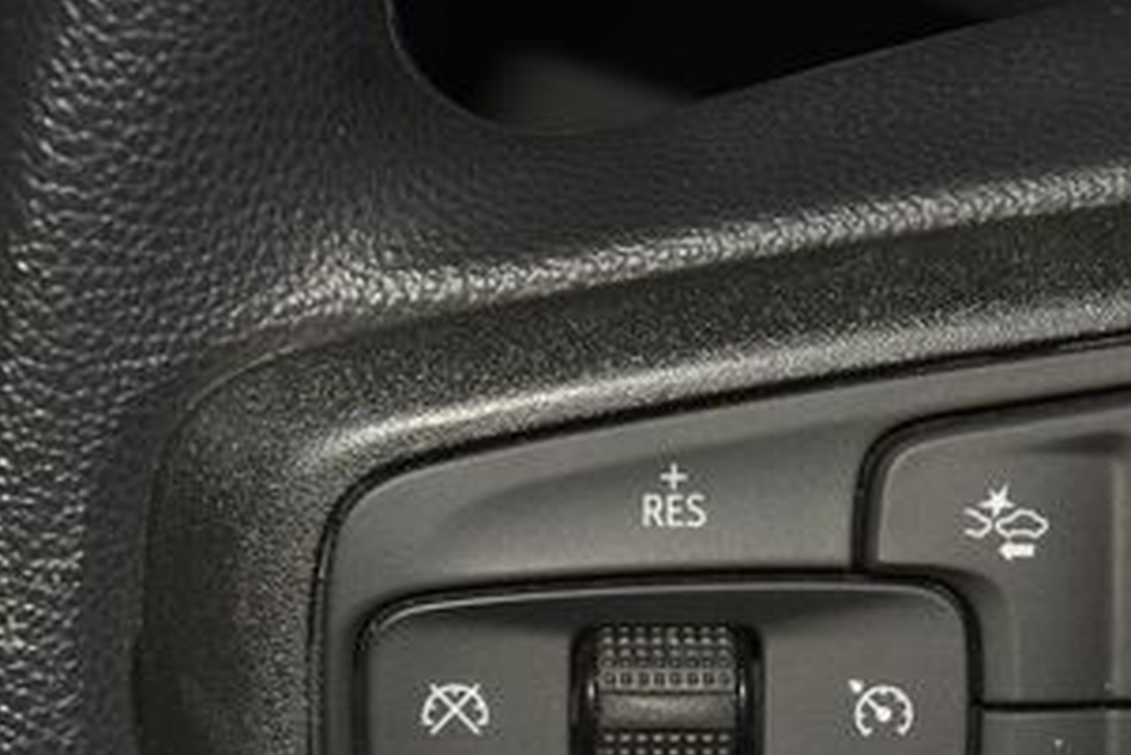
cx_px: 894
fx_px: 7009
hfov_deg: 9.2
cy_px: 670
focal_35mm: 223
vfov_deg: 6.2
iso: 100
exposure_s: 1/125
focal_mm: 70
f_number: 8
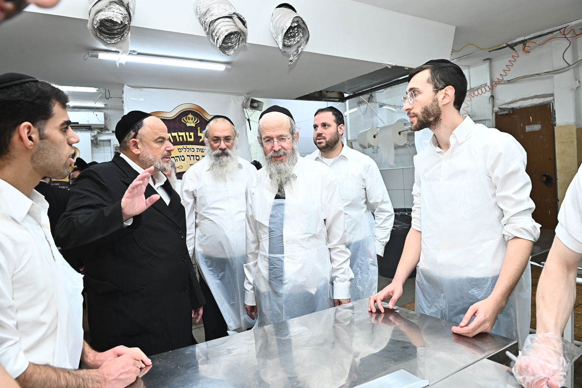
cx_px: 291
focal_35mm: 24
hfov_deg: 73.8
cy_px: 194
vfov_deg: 53.1
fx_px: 388
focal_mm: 24
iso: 1600
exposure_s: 1/200
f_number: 6.3
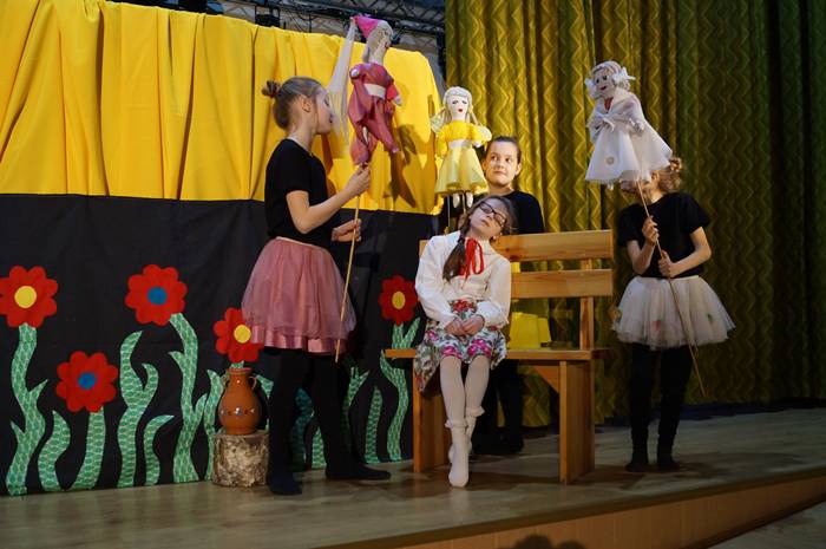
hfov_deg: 53.2
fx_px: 825
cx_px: 413
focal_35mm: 36
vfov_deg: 36.8
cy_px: 274
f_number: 4
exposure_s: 1/60
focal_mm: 24
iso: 1250
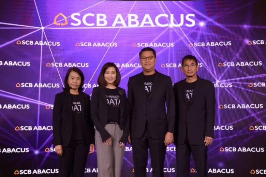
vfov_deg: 22.6
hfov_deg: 33.4
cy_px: 88
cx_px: 133
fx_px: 443
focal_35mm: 60
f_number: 5
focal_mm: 60
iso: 1250
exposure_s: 1/125
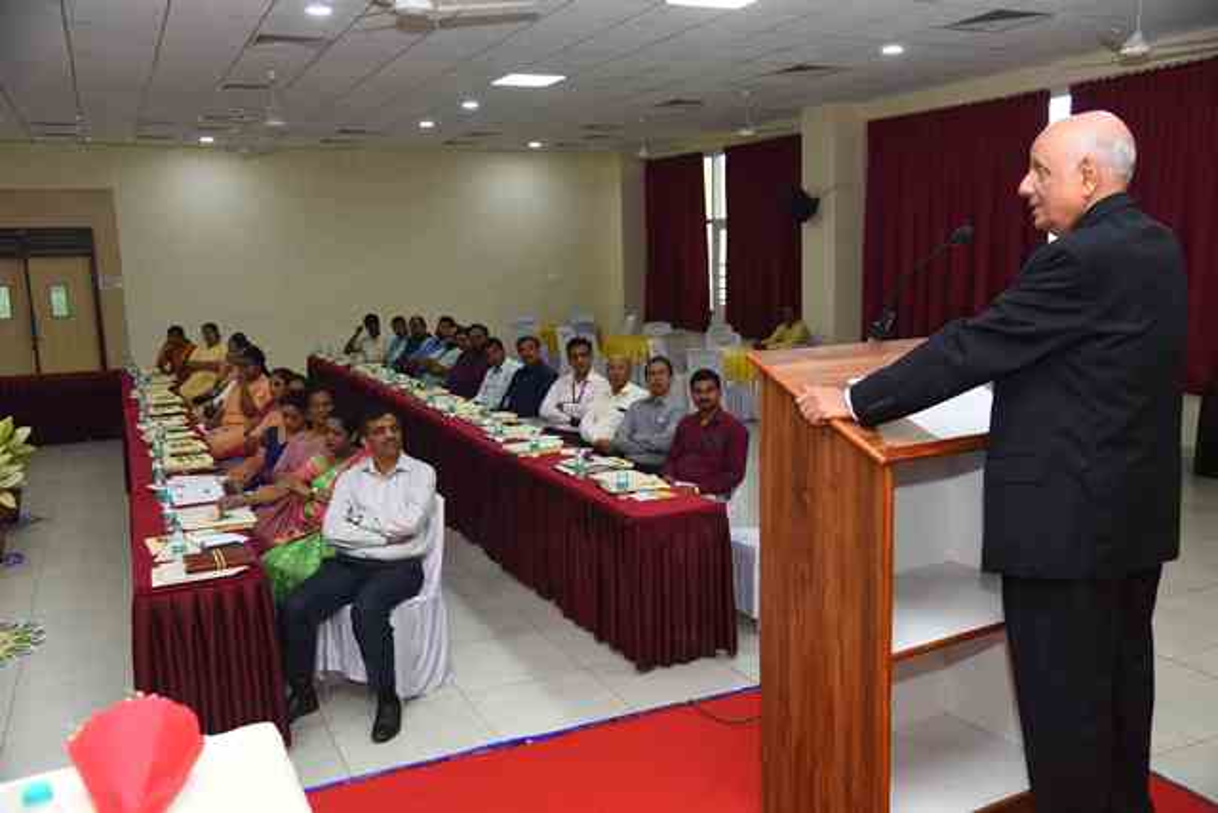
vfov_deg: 42.3
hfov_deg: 60.3
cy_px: 406
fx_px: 1049
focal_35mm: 31
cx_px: 609
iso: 800
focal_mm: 31
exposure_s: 1/125
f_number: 4.5
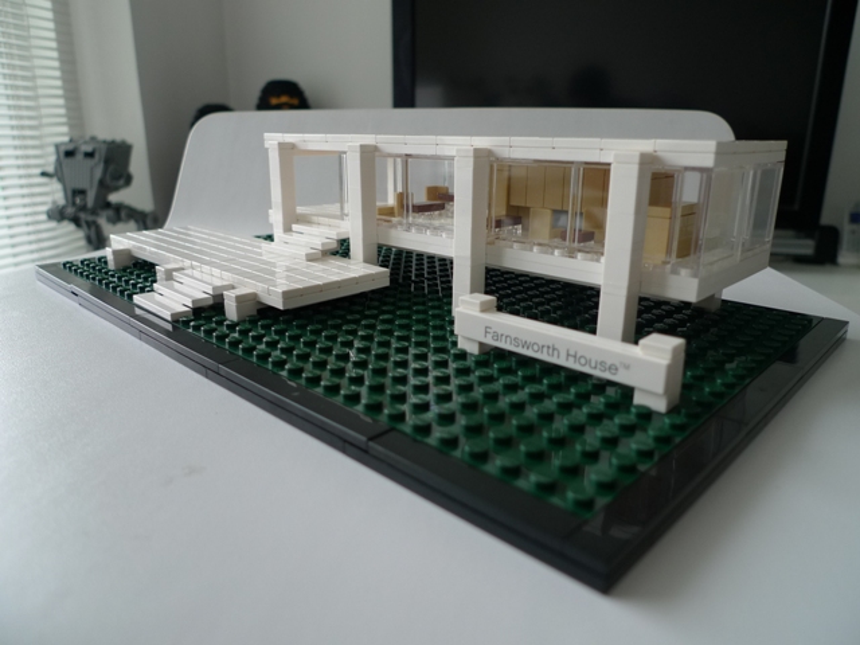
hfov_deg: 71.6
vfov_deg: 56.8
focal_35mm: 24
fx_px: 596
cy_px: 322
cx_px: 430
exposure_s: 1/60
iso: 80
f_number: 2
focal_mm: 5.1
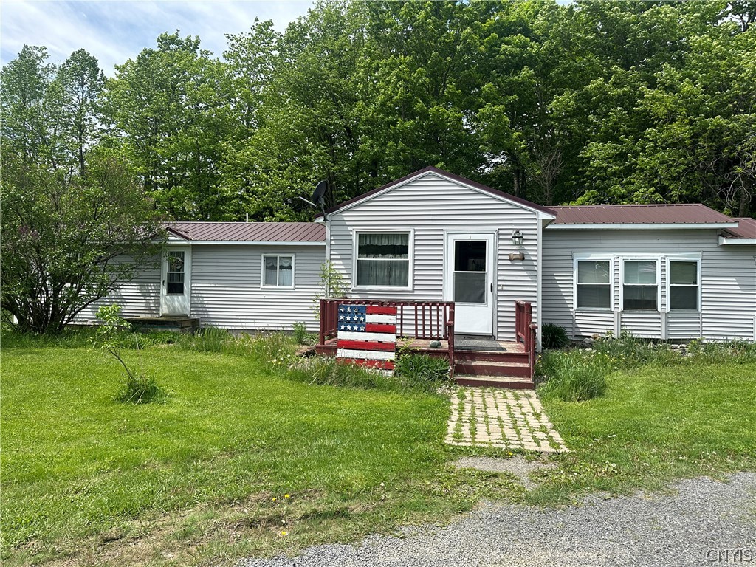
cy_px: 284
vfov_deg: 56.8
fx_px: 524
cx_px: 378
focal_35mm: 24
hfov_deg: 71.6
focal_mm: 6.86
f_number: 1.78
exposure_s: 1/3356
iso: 80
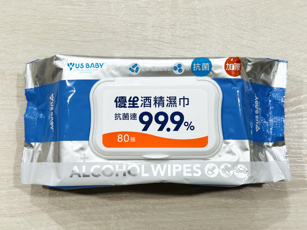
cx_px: 154
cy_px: 115
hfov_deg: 39.7
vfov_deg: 30.3
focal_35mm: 48
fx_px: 426
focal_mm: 6.86
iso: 125
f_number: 1.78
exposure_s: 1/120
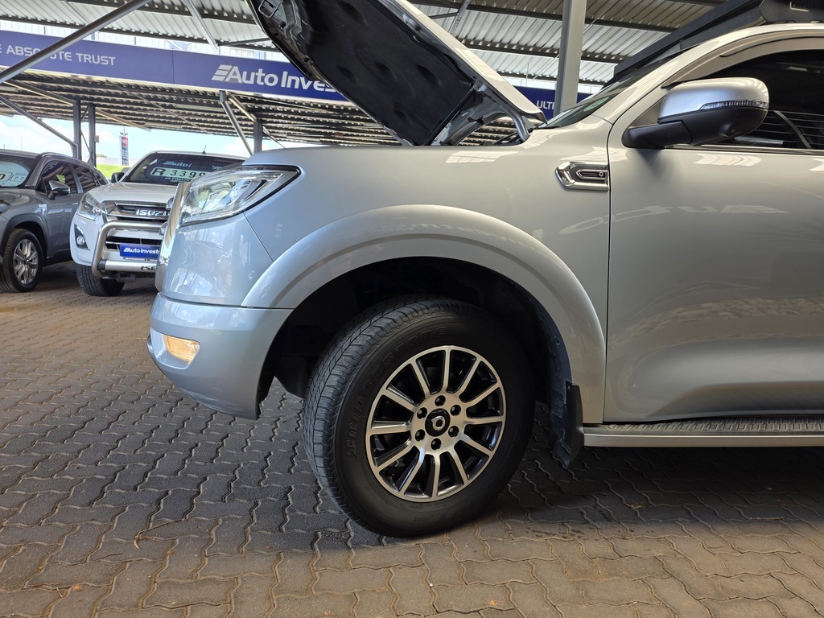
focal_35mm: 23
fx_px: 547
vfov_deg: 58.9
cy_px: 309
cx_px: 412
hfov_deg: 73.9
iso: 40
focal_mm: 6.25
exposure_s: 1/180
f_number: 1.7
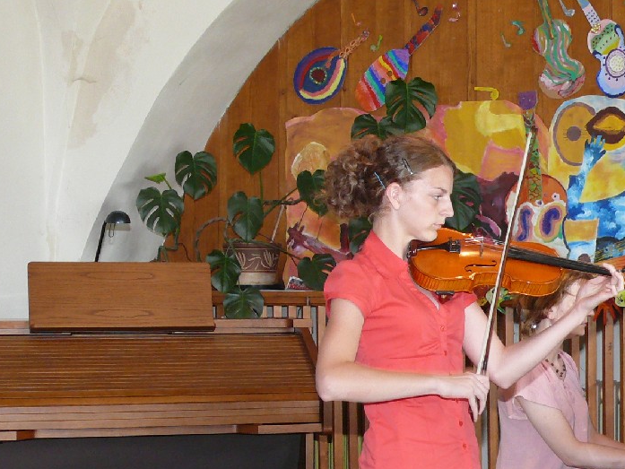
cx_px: 534
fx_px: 1896
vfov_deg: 14.1
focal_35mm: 105
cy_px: 302
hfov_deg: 18.5
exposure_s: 1/30
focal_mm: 10.2
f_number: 3.2
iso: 200
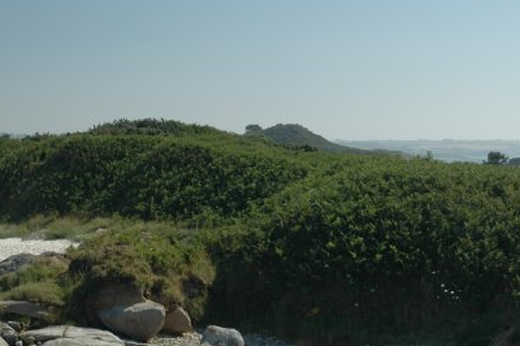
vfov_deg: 12.9
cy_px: 326
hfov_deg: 19.4
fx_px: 1515
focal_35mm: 105
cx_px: 368
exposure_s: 1/160
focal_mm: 35
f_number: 7.1
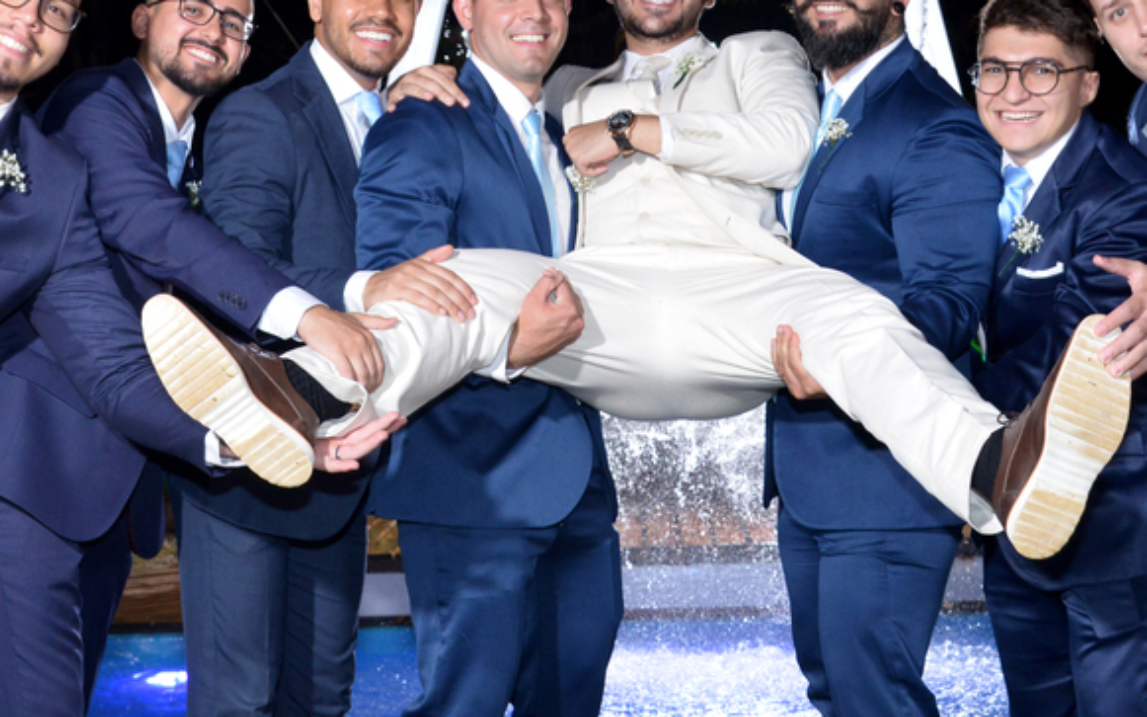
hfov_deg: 25.8
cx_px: 509
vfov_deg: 16.3
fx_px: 2501
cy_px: 360
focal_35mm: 80
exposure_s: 1/60
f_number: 6.3
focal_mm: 38
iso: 2200
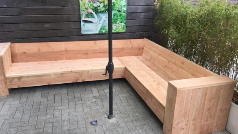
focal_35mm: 32
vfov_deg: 36.7
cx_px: 118
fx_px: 202
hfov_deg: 61.0
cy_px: 68
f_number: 2.2
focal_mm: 4.15
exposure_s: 1/191
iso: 25
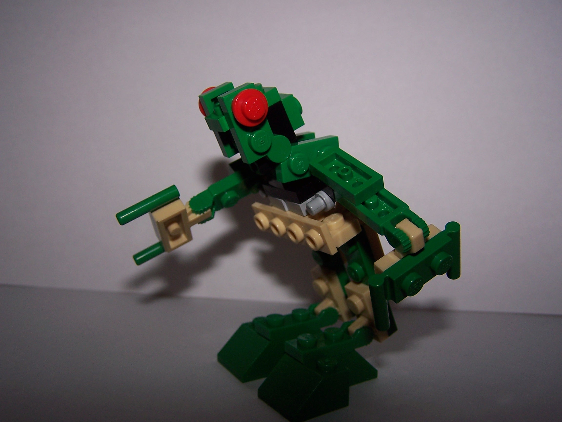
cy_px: 211
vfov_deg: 37.7
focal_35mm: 38
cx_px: 281
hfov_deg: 49.0
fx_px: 617
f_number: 2.8
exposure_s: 1/60
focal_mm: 6.3
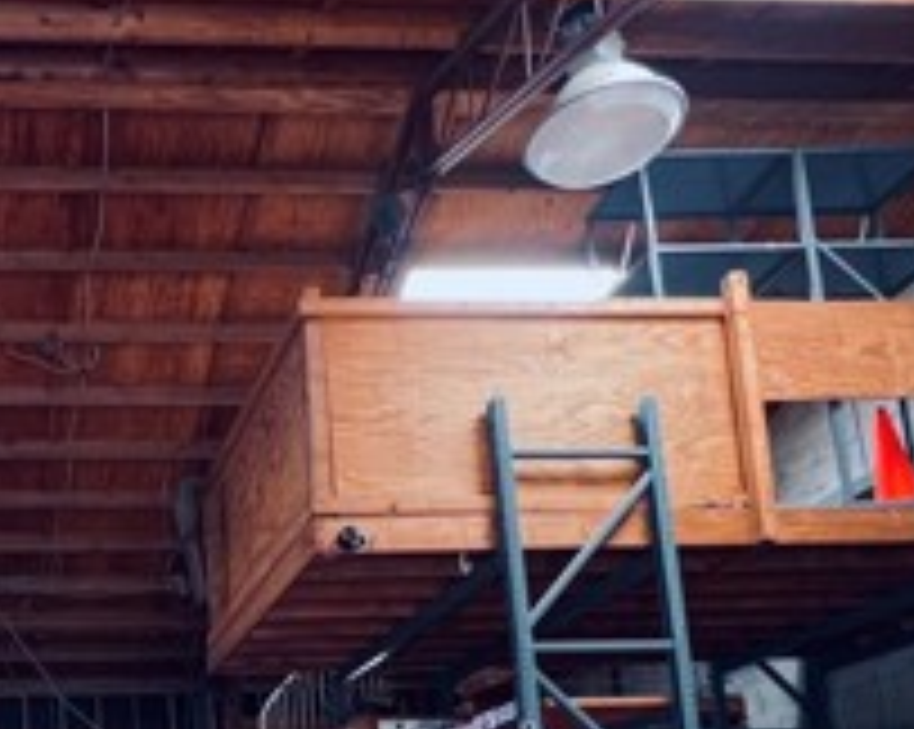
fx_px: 1081
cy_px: 770
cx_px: 36
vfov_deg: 33.3
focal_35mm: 40
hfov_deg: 41.0
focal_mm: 1.57
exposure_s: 1/99
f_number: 1.8
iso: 80
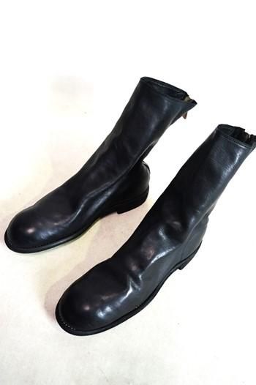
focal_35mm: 30
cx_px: 128
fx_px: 320
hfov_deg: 43.6
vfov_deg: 62.0
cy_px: 192
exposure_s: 1/60
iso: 1600
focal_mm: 20
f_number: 4
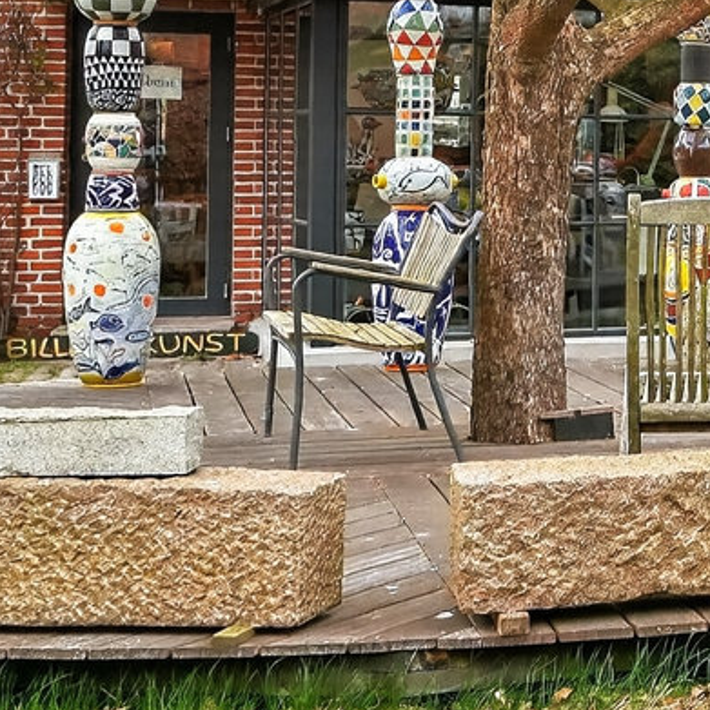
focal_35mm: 89
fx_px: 2065
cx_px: 1433
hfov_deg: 15.5
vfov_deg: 19.2
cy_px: 105
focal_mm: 16
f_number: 8
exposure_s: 1/40
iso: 400
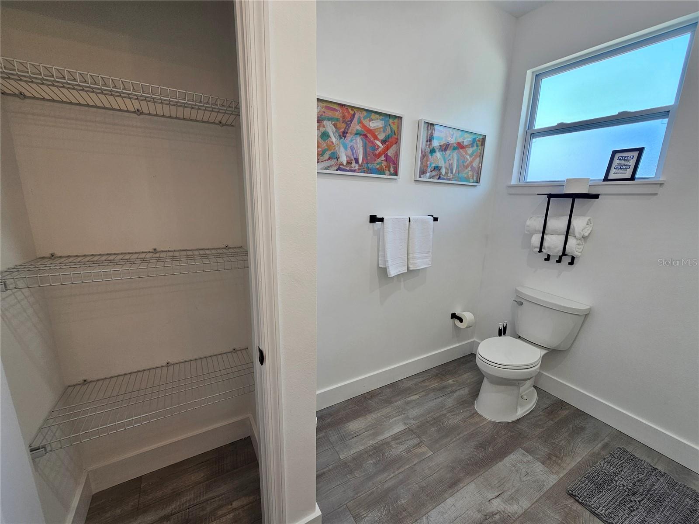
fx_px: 263
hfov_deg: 106.2
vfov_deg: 89.9
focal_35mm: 13
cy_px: 262
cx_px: 350
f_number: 2.2
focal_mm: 2.2
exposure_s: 1/60
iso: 50
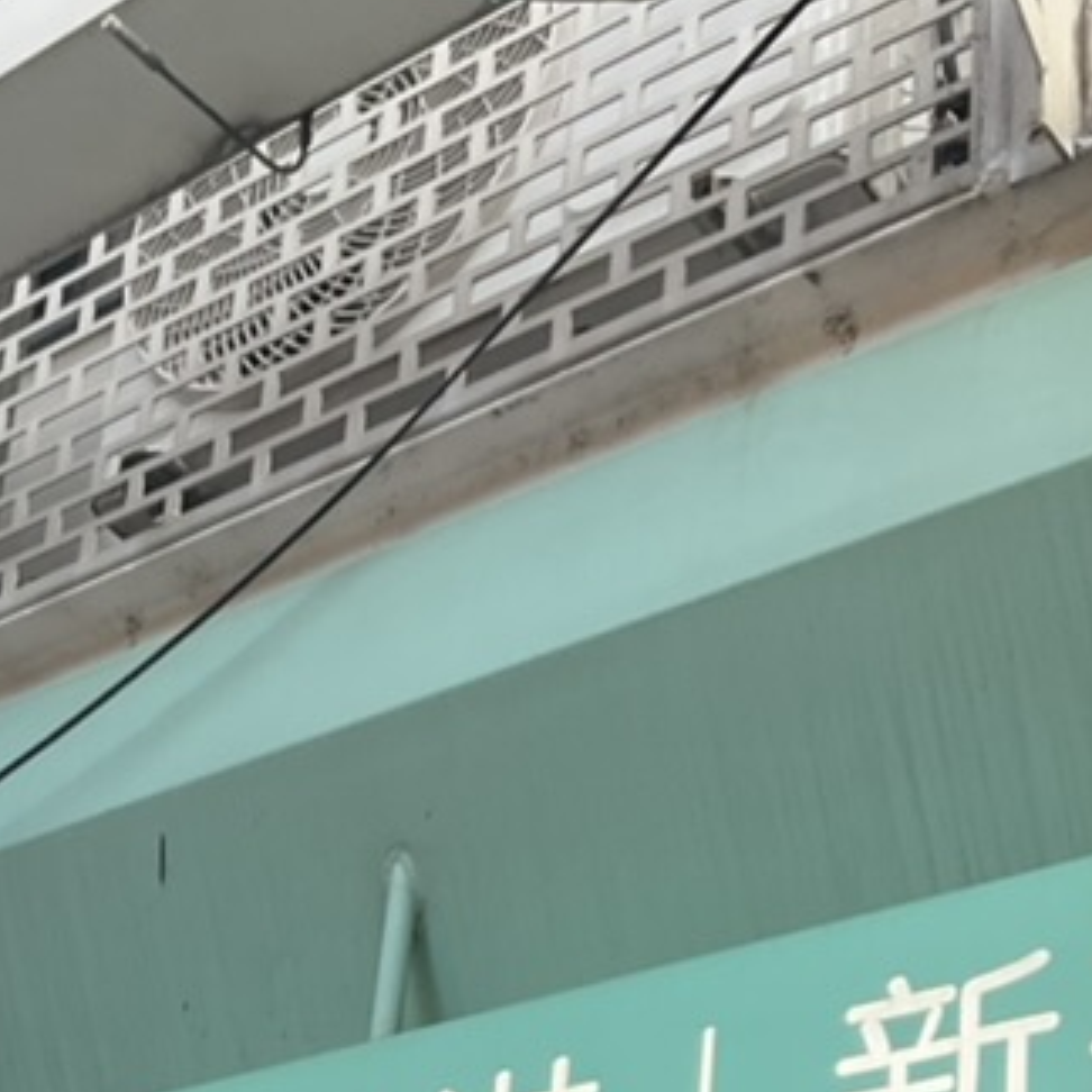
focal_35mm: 81
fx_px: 2891
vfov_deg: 20.3
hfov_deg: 20.9
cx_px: 98
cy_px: 1227
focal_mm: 3
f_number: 1.8
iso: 32
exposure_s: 1/122
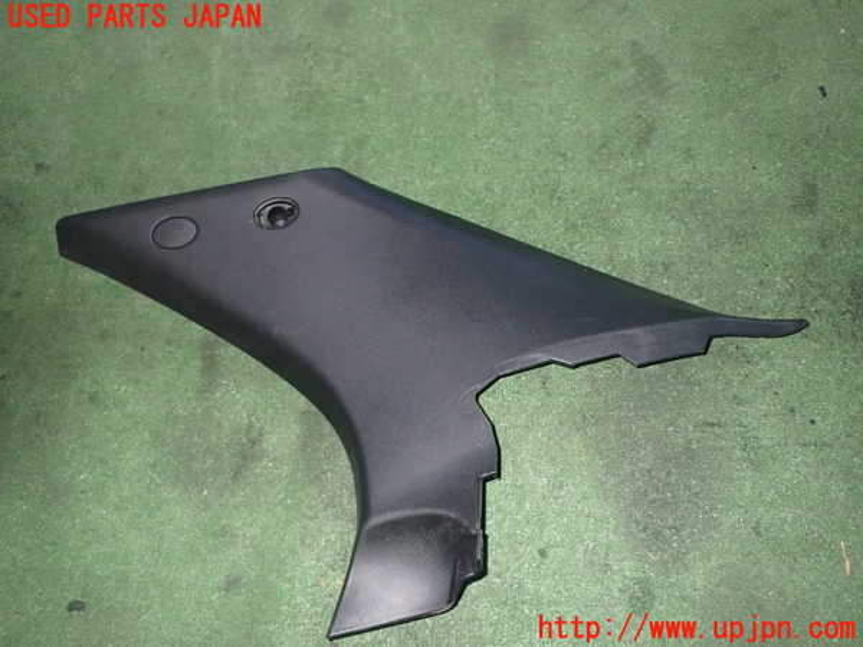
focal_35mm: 30
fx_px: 748
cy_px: 324
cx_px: 432
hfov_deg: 60.0
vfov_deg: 46.8
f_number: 6.3
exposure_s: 1/30
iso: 800
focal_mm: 5.4
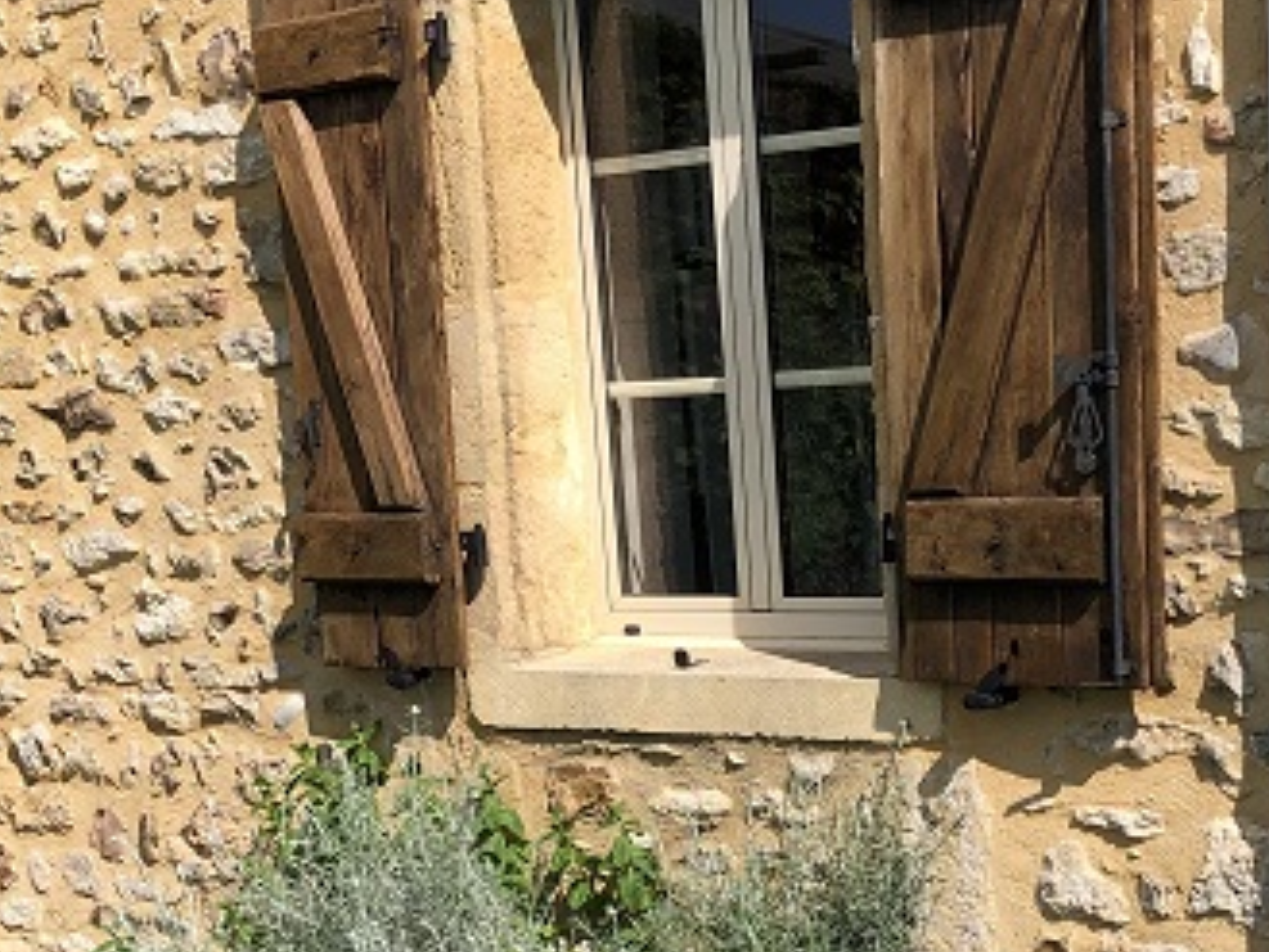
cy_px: 894
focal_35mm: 68
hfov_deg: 28.5
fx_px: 2494
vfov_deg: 21.1
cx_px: 744
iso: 20
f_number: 1.8
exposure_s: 1/2088
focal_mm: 3.99
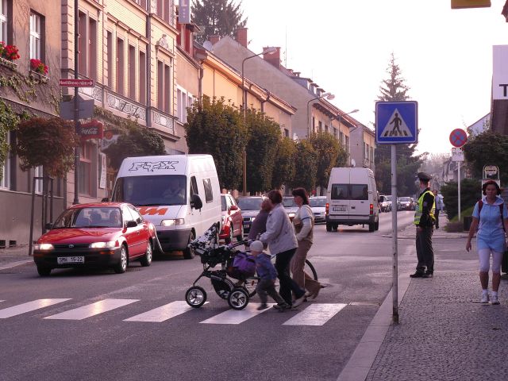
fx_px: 1526
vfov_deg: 14.2
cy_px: 190
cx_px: 254
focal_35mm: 104
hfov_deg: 18.9
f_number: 4
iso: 100
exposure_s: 1/125
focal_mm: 17.3
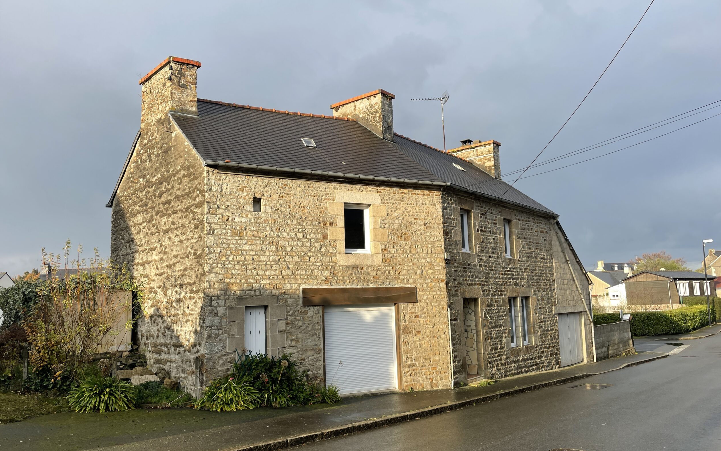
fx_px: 550
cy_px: 245
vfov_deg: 44.5
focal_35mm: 28
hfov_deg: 66.5
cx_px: 360
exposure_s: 1/1233
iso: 32
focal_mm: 4.2
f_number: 1.6
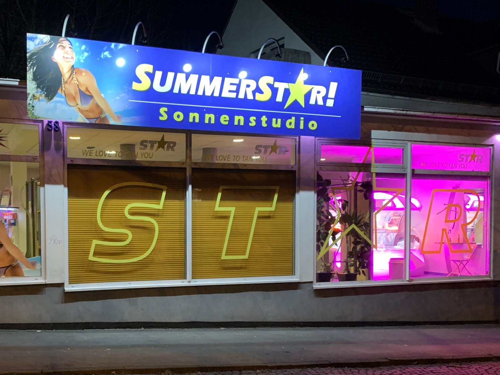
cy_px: 250
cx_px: 143
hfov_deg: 46.6
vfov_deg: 36.4
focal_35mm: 39
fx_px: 563
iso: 320
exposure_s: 1/25
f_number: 1.8
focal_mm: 4.25
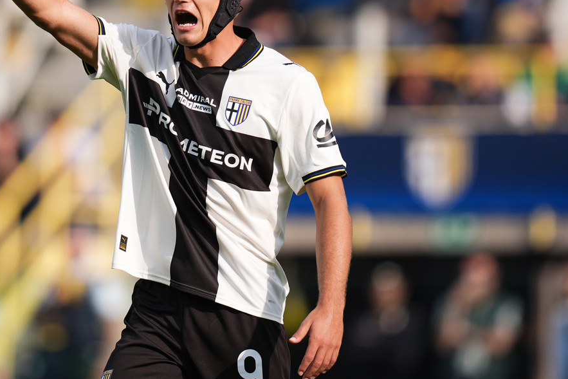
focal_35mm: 634
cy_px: 120
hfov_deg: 3.3
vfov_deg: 2.2
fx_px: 10004
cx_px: 138
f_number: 3.2
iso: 320
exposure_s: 1/4000
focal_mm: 400
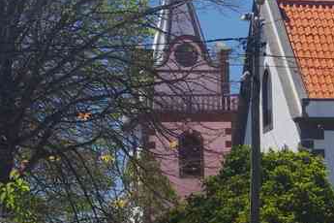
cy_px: 157
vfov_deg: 8.3
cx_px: 343
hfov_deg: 12.3
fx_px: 1531
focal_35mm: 165
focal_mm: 38
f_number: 11
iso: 200
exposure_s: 1/80
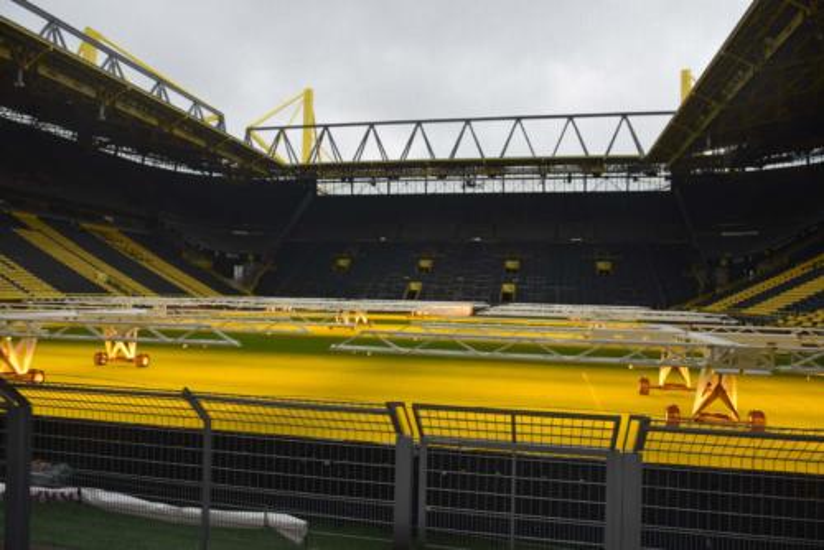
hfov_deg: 67.4
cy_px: 275
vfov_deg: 48.0
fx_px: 618
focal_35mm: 27
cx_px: 412
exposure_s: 1/125
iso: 200
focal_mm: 18
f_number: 5.6
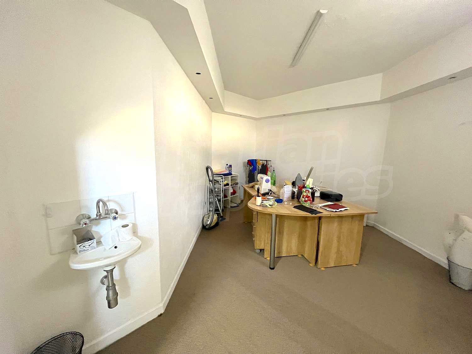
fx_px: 177
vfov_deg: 89.9
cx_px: 236
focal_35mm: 13
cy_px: 177
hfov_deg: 106.2
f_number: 1.8
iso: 640
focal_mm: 1.57
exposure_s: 1/50
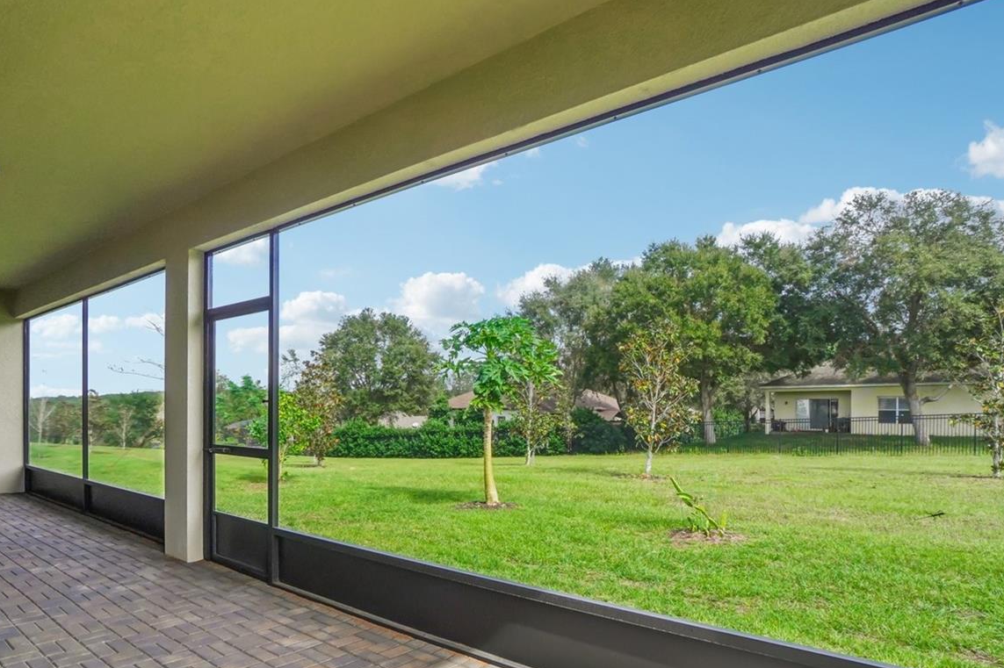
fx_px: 585
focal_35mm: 21
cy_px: 408
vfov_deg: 58.9
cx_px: 385
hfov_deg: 79.9
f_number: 8
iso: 400
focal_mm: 10
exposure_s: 1/250
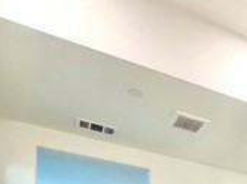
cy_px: 321
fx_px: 385
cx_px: 330
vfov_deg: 20.3
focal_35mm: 54
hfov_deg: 28.4
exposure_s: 1/120
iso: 125
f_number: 2.2
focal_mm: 2.22
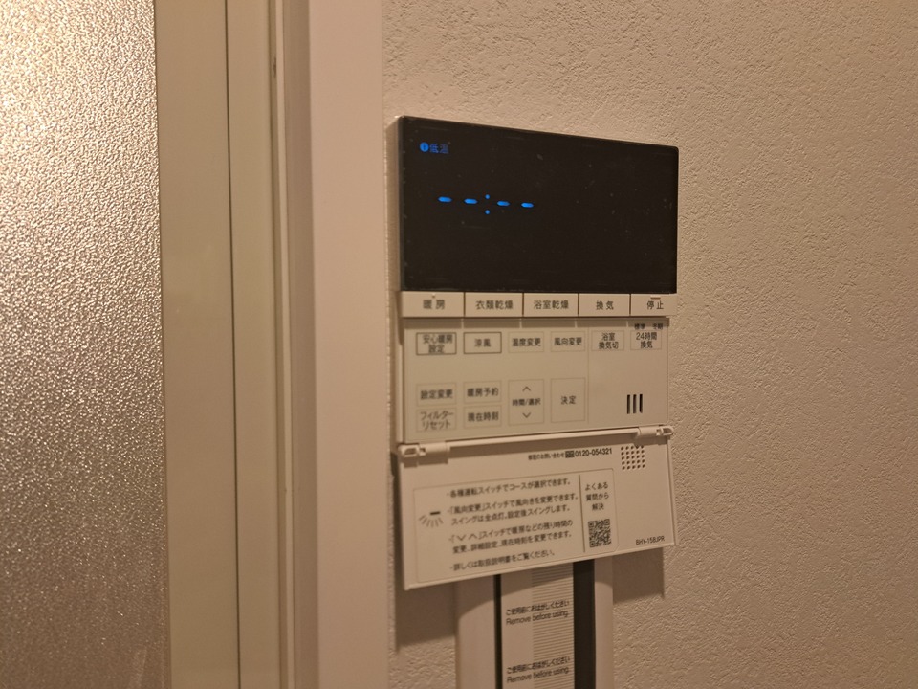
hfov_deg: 71.6
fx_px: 636
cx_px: 459
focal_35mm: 24
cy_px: 344
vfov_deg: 56.8
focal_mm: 5.23
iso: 100
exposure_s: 1/50
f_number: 1.8
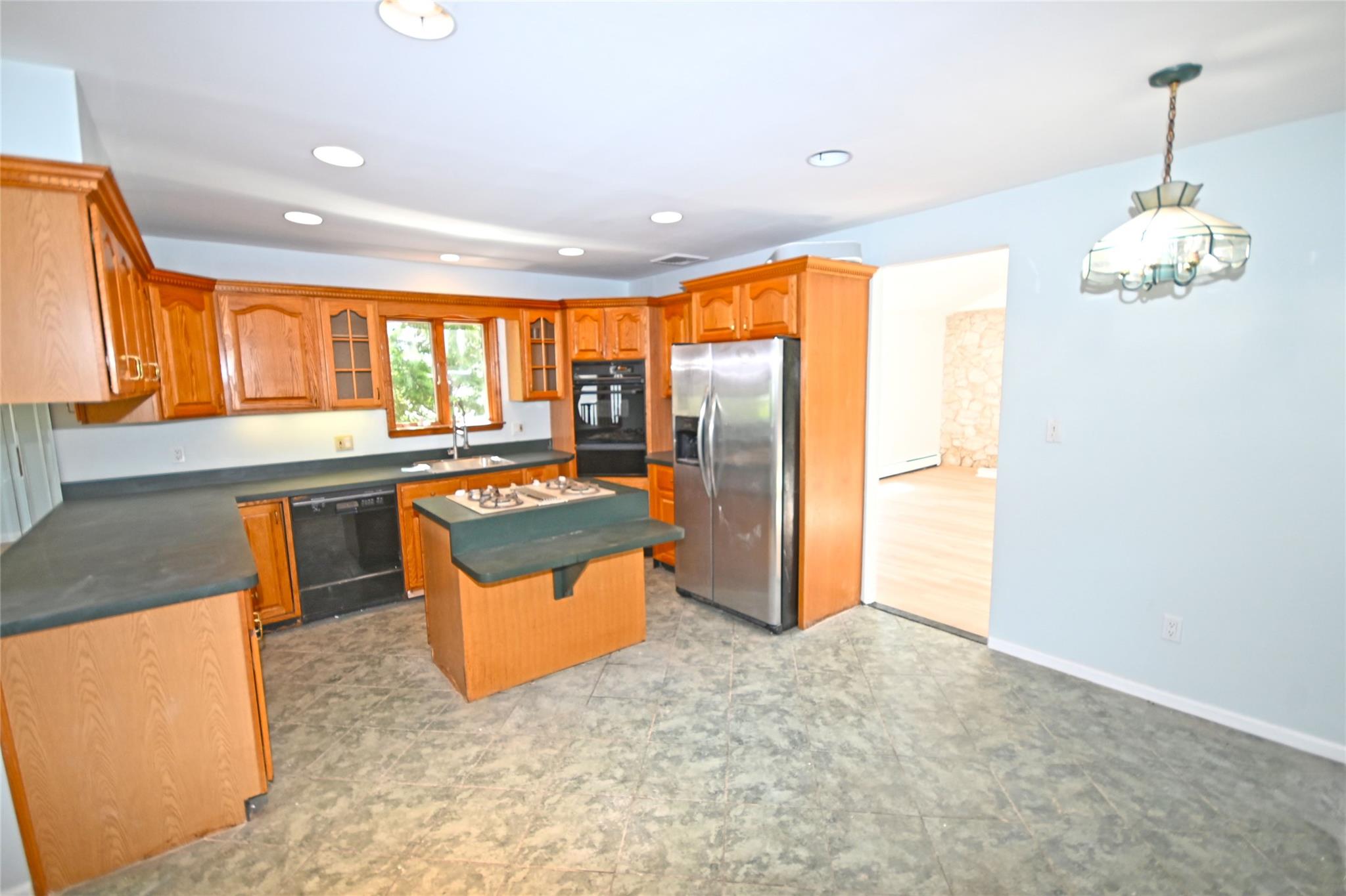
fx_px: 561
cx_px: 673
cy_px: 448
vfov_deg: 77.3
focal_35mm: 15
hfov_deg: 100.4
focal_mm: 10
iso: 320
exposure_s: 1/60
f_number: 4
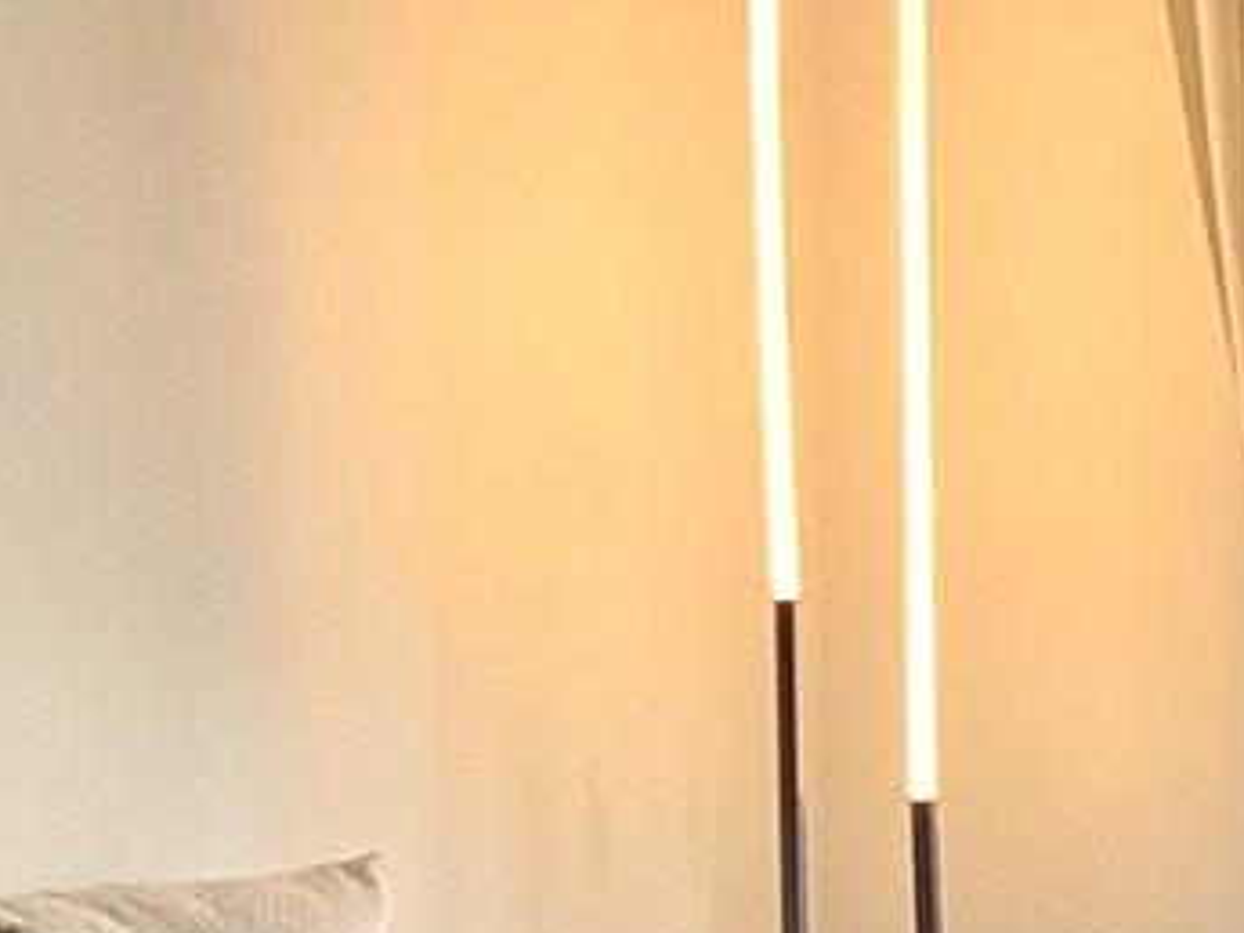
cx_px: 687
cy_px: 922
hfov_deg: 13.7
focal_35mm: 144
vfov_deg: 10.2
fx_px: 5175
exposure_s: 1/120
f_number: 2.4
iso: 32
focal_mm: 3.3
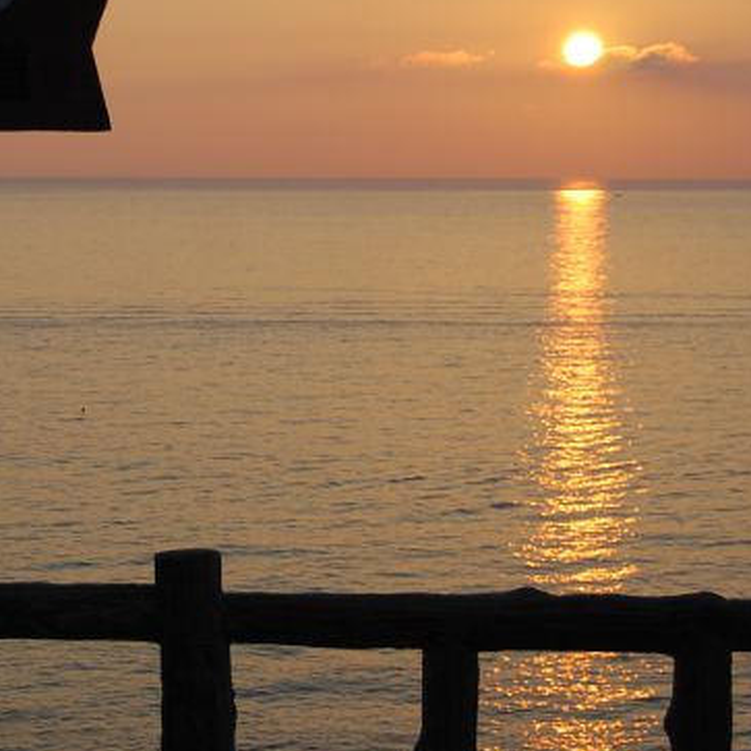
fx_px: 3098
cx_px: 130
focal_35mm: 126
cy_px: 268
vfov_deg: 13.8
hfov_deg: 13.7
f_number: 4.8
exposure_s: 1/400
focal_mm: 35
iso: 100
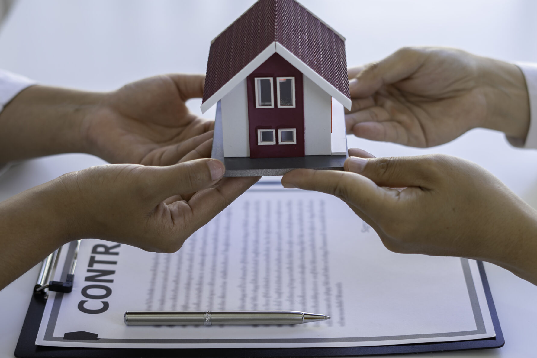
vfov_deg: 18.9
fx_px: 1074
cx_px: 278
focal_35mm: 72
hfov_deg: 28.1
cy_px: 228
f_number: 2.8
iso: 100
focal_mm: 50
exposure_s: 1/100
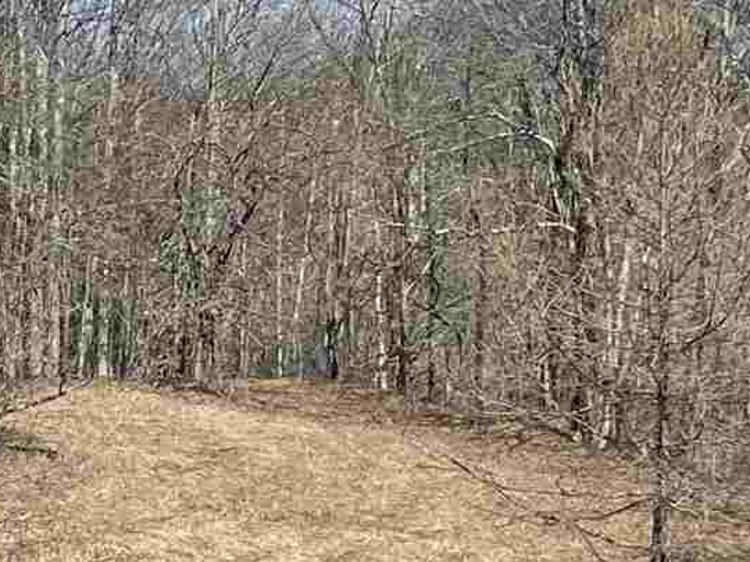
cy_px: 611
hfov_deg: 13.0
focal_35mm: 148
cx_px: -151
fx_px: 3207
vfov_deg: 9.9
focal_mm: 4.2
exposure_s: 1/2304
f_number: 1.6
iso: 32
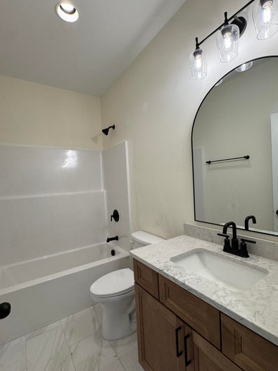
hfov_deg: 74.7
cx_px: 140
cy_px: 189
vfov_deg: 91.0
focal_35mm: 17
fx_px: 182
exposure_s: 1/120
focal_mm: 2.22
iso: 80
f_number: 2.2
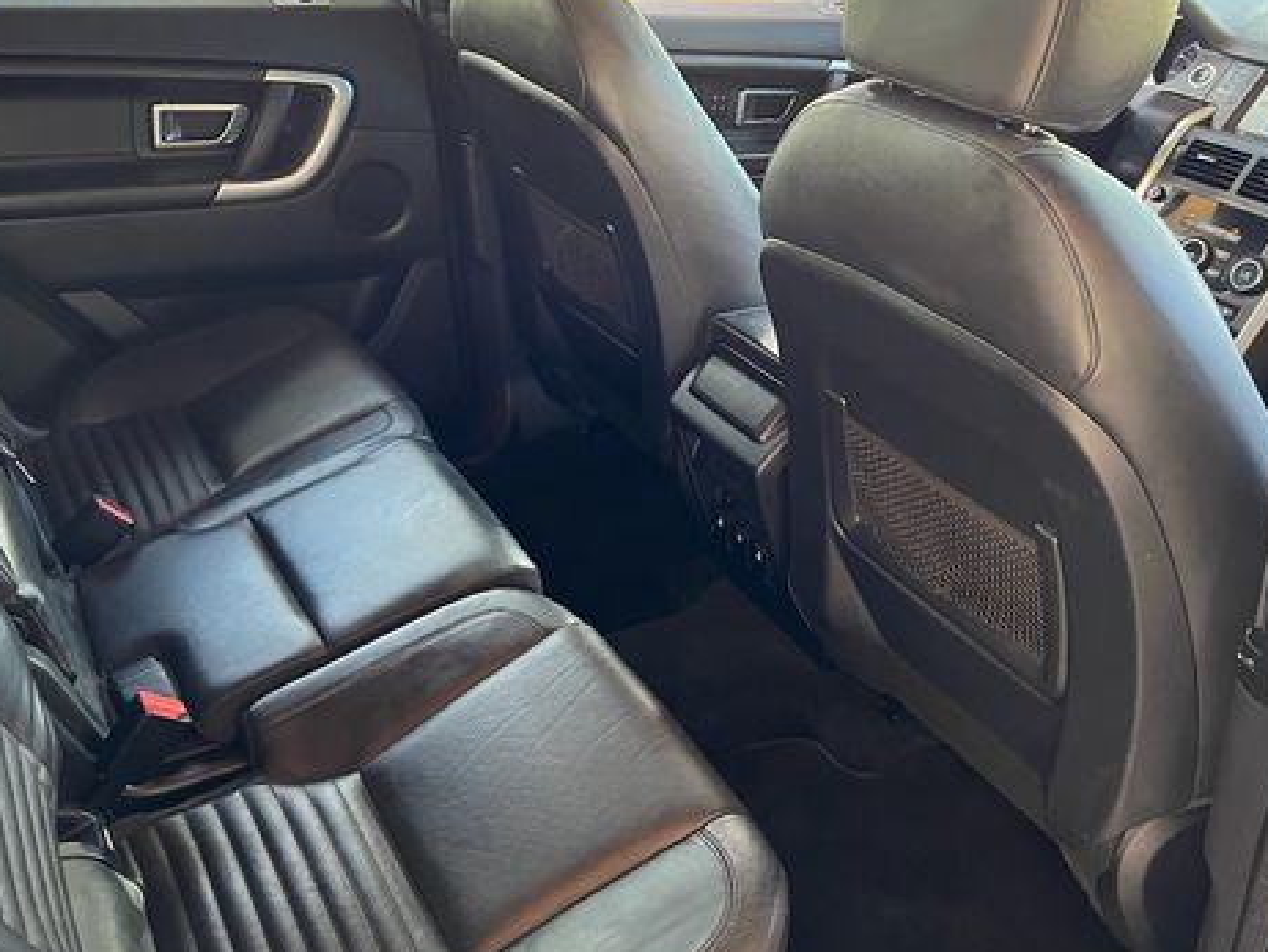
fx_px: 1319
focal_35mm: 36
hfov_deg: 51.3
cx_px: 598
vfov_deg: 39.6
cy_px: 412
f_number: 1.5
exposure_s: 1/60
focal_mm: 5.7
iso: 200
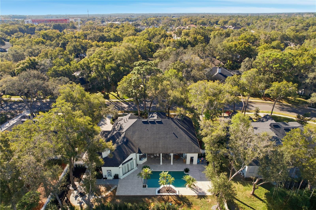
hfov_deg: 78.6
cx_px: 158
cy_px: 105
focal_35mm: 22
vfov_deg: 57.2
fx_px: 193
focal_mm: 8.4
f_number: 2.8
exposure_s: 1/125
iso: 100
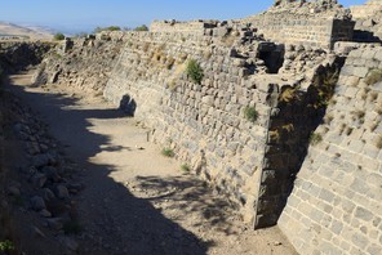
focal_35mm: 34
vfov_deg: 38.6
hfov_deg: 54.5
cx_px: 125
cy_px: 90
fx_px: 361
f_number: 10
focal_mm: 24
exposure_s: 1/320
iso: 200
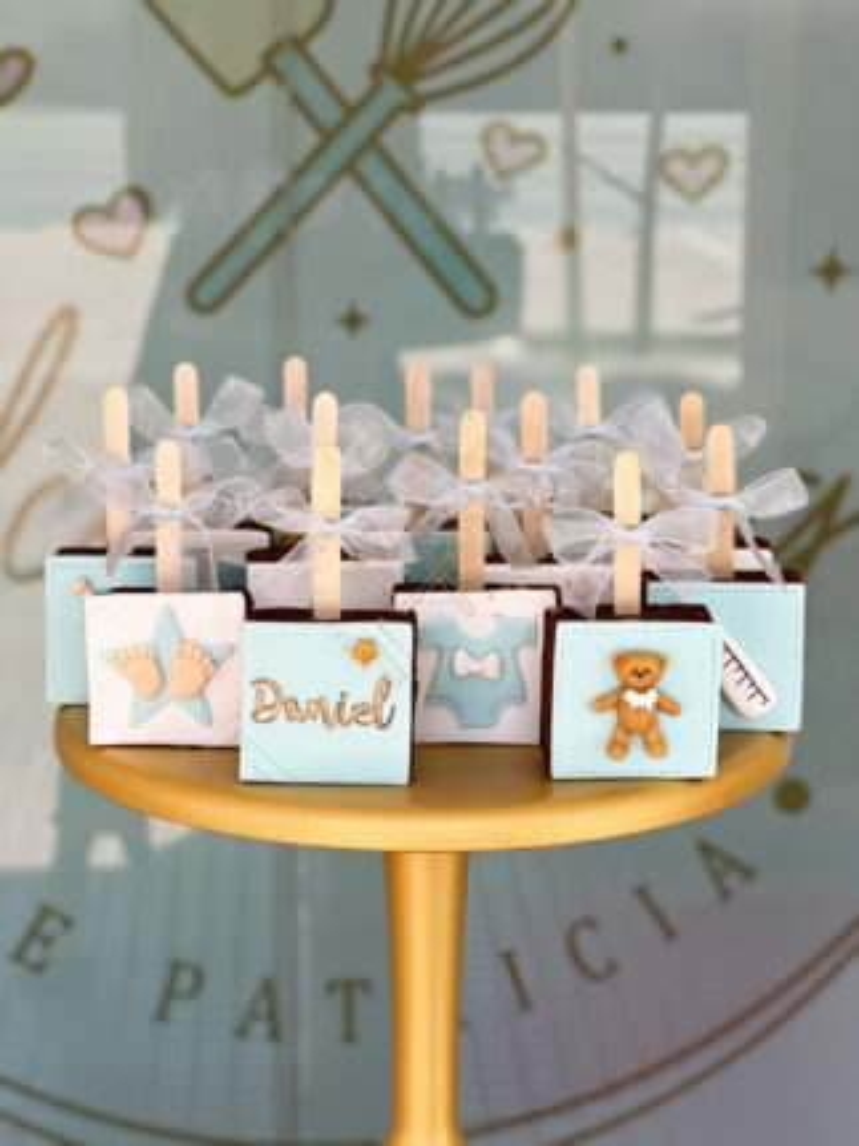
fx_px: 2549
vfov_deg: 25.3
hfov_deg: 19.1
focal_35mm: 77
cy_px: 573
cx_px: 430
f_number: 2.8
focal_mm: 9
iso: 32
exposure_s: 1/121
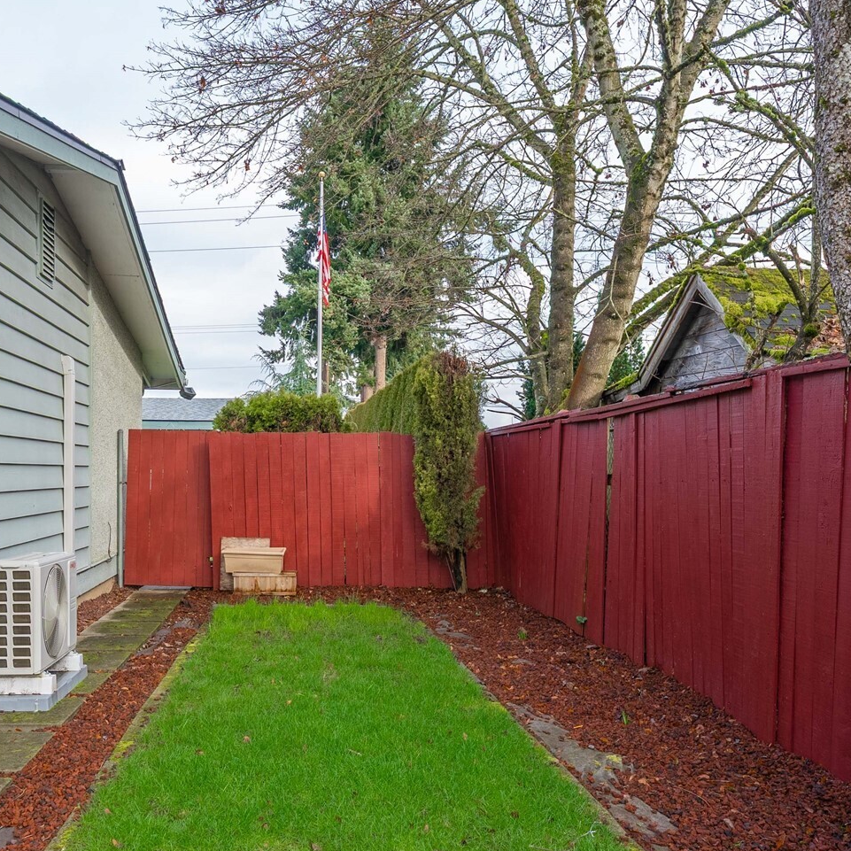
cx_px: 298
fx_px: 834
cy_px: 480
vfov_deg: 53.9
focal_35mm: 30
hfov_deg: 53.2
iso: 160
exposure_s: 1/60
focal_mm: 20
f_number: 7.1
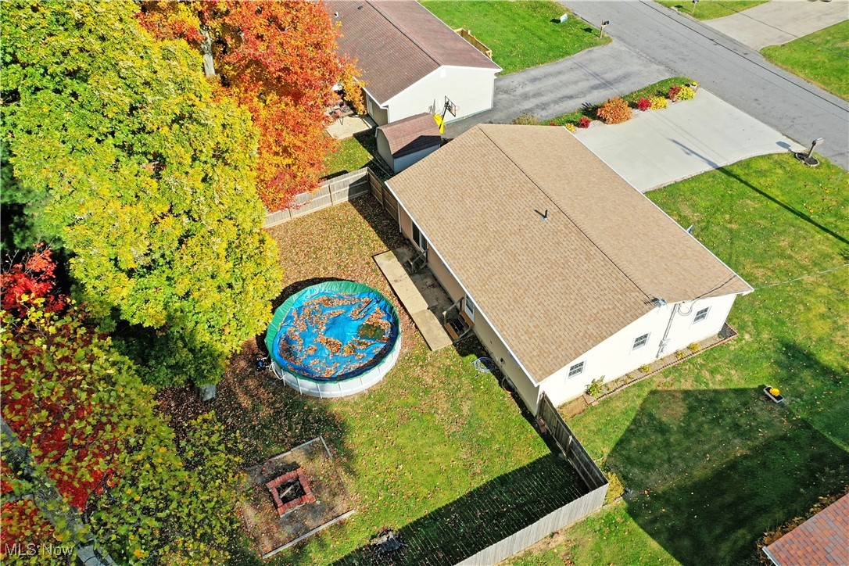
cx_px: 424
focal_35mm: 28
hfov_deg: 65.5
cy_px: 283
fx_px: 660
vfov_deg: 46.4
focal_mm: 10.26
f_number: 5.6
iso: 100
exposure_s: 1/320
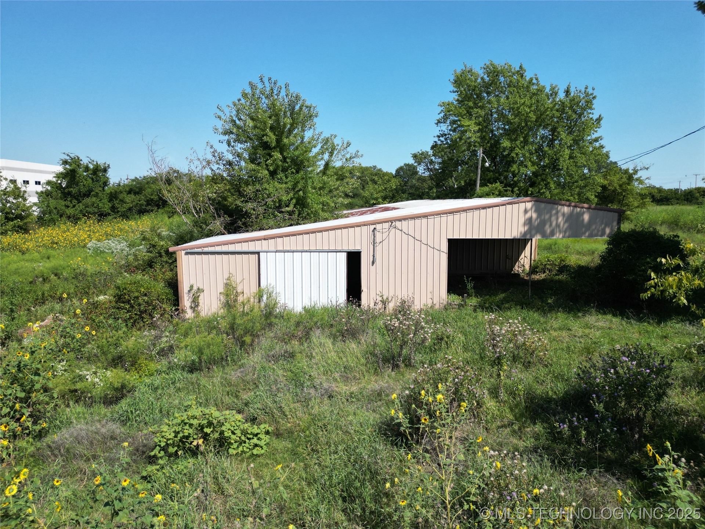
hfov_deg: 71.6
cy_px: 264
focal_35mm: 24
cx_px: 352
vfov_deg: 56.8
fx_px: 489
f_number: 1.7
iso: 110
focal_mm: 6.72
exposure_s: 1/2500
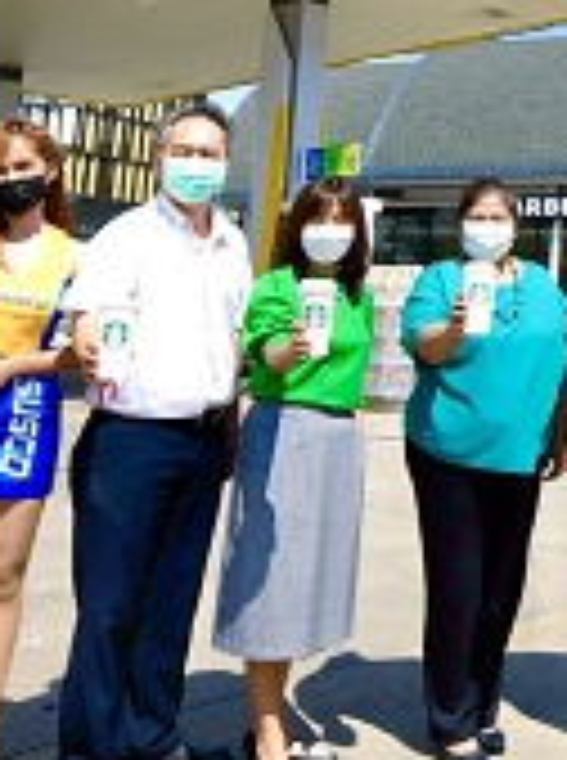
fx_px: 1008
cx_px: 590
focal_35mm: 46
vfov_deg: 38.8
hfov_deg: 29.0
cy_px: 94
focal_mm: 14
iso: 100
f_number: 9
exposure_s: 1/250
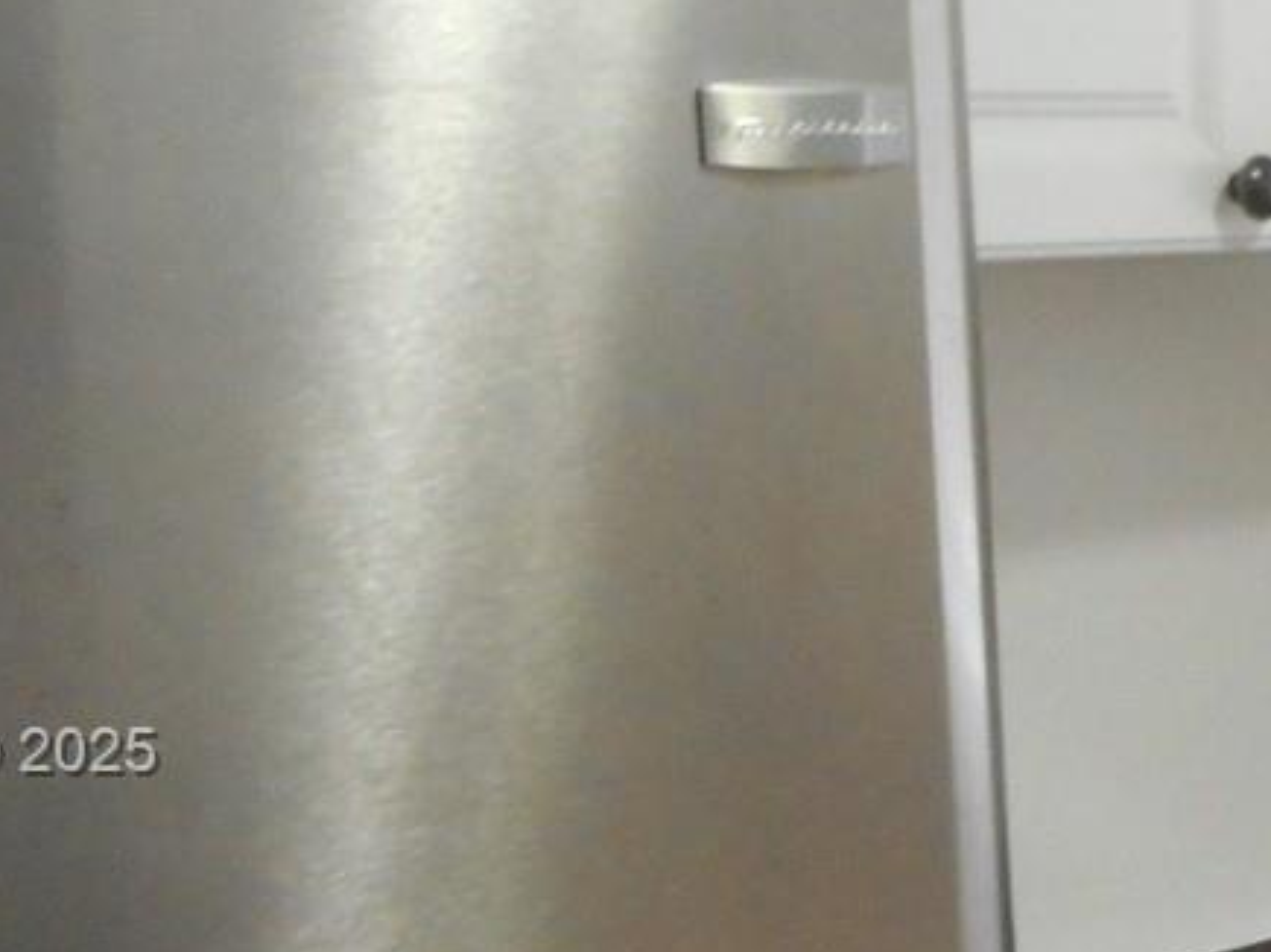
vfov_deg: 15.9
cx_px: 1560
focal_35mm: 92
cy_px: 756
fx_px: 3377
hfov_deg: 19.9
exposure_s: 1/25
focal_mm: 4.5
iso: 500
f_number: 3.7
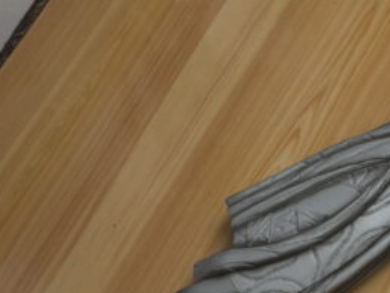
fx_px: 901
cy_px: 182
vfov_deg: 18.4
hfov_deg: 23.6
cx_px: 368
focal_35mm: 80
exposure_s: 1/125
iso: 400
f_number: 5.6
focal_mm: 24
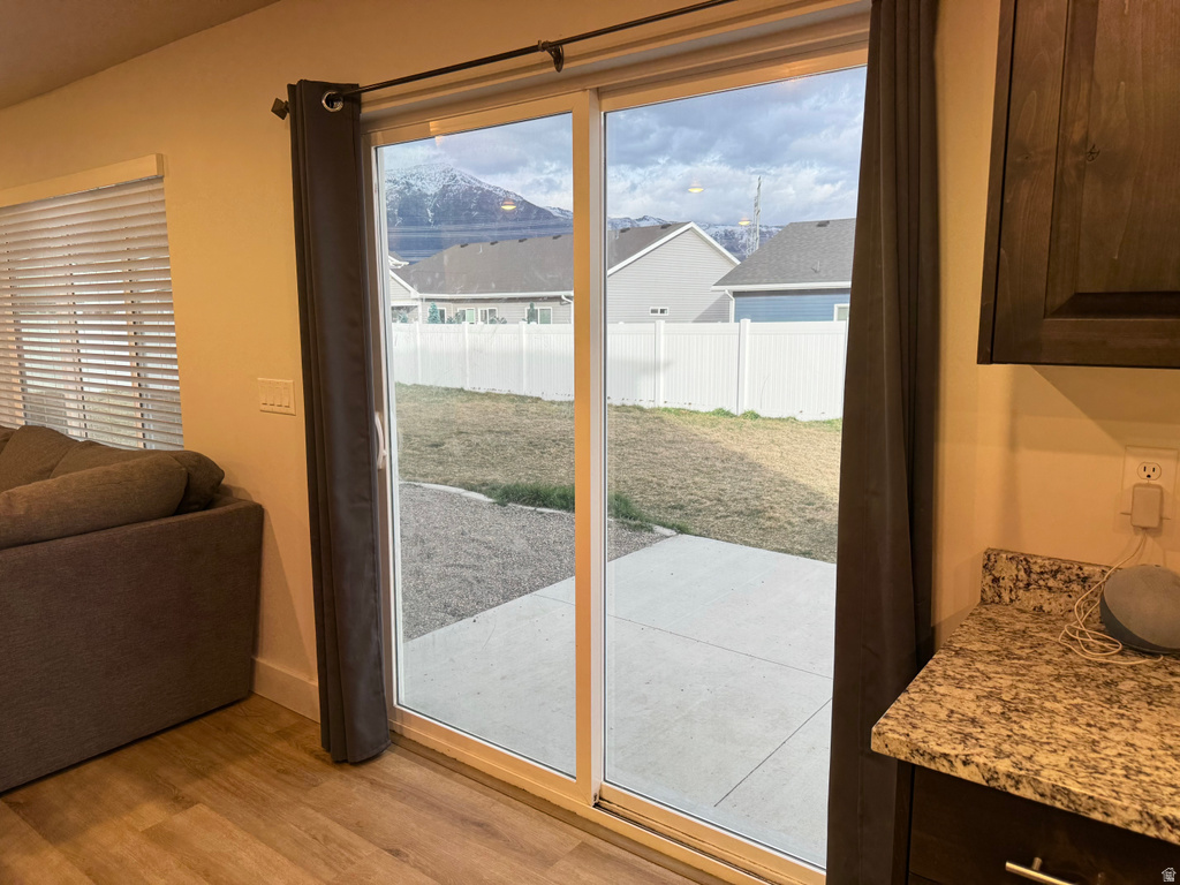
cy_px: 442
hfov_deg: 71.6
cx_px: 590
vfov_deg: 56.8
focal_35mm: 24
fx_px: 818
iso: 80
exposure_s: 1/120
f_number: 1.78
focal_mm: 6.76
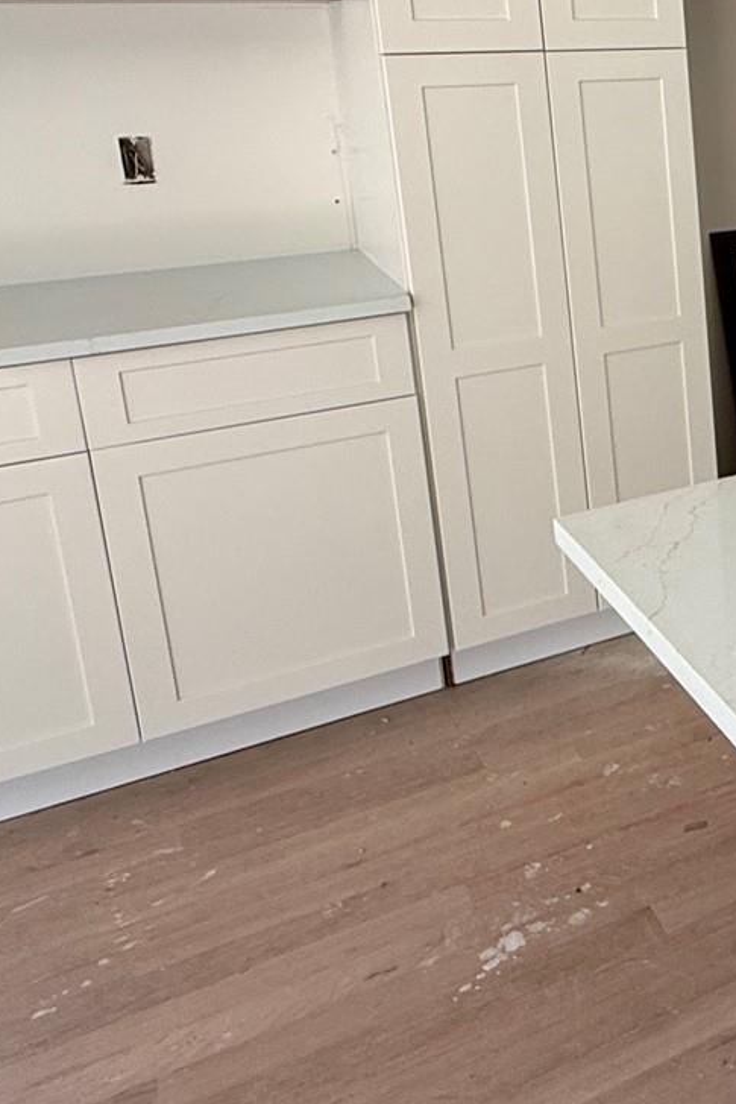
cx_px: 1082
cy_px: 278
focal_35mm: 41
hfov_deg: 25.3
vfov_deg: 45.8
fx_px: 1257
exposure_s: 1/99
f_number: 2.2
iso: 80
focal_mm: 2.22
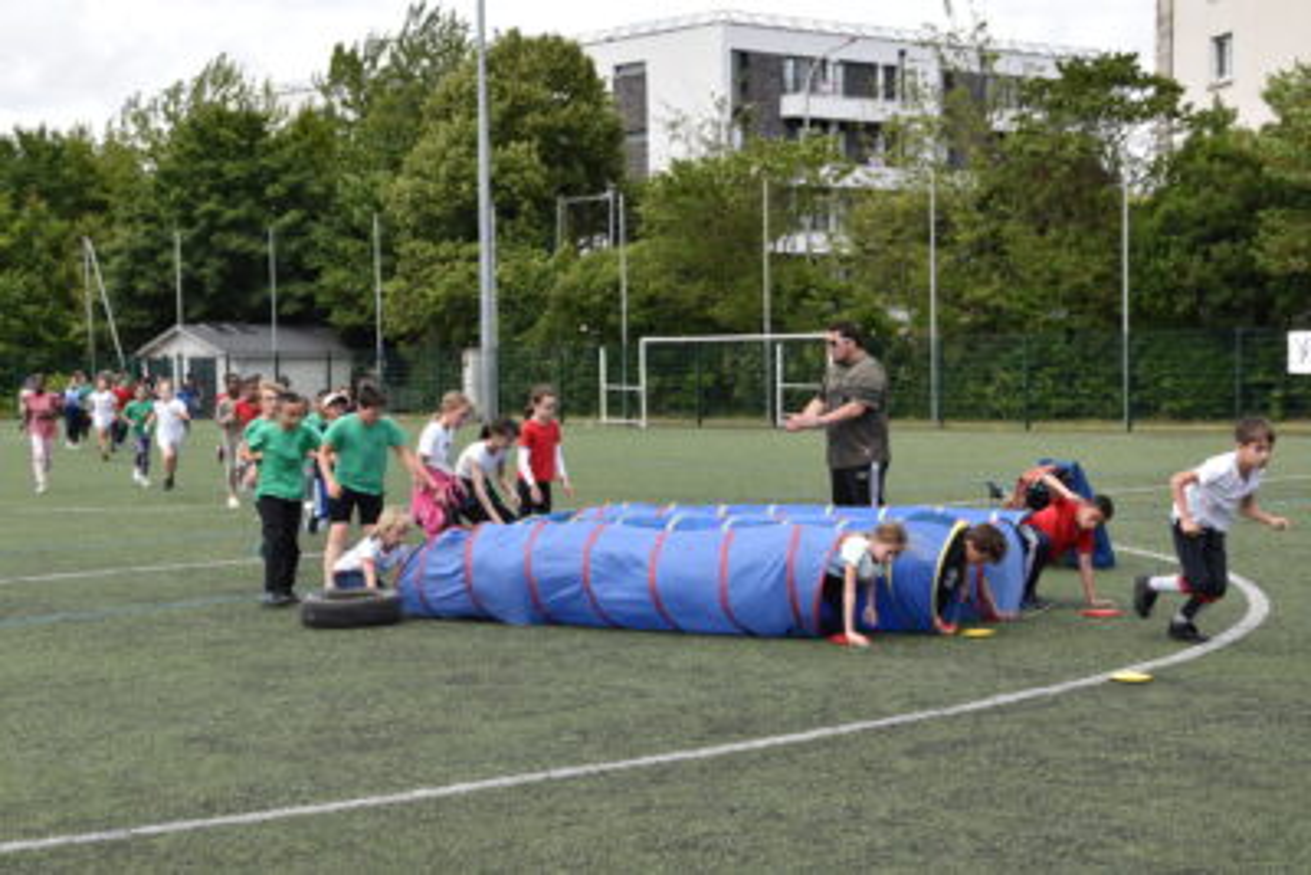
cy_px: 438
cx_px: 656
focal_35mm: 63
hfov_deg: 31.9
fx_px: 2295
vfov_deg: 21.6
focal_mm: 42
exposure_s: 1/250
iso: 200
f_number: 8
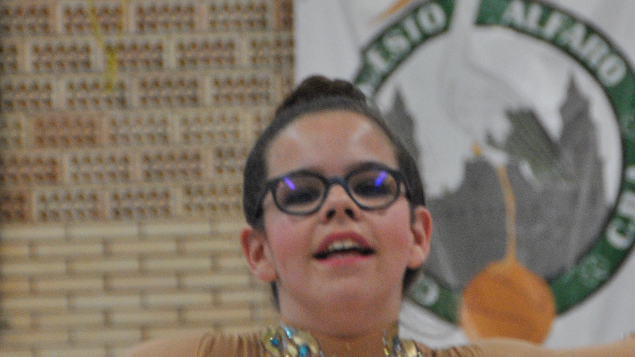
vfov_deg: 2.9
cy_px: 269
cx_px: 438
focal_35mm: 421
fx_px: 7089
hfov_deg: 5.1
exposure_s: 1/200
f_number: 5.6
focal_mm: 122
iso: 800
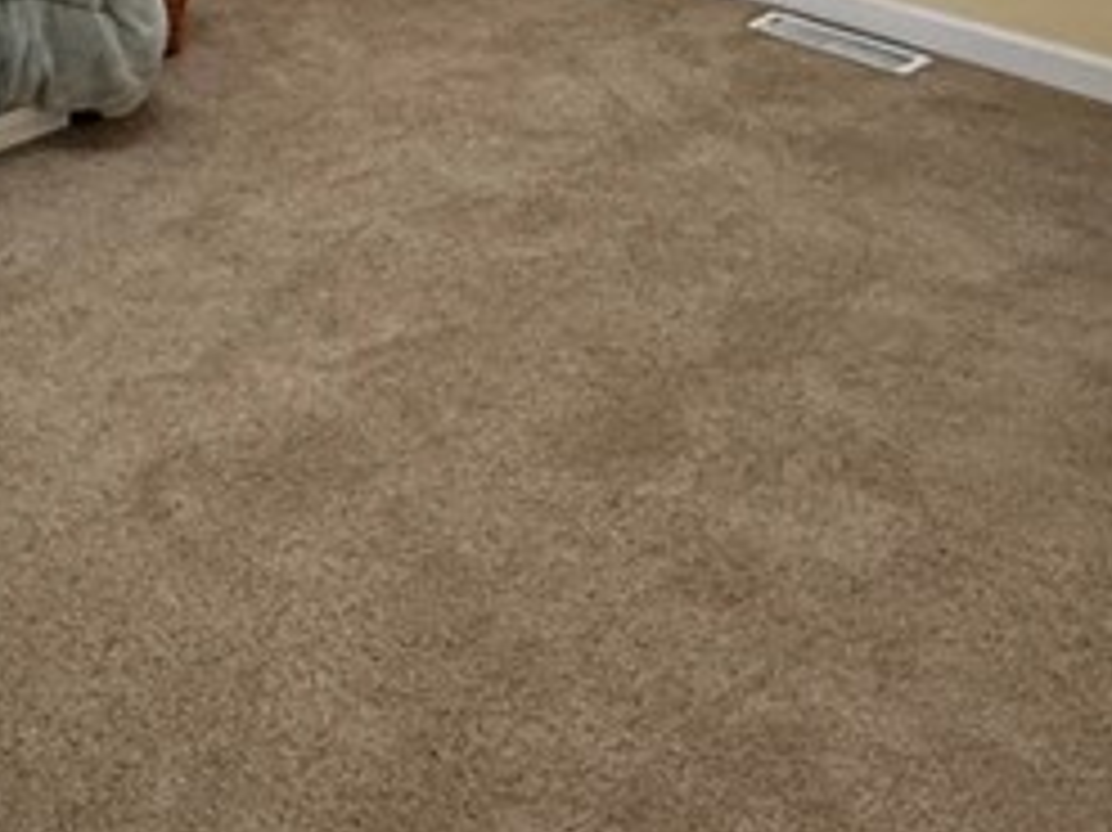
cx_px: -279
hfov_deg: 28.2
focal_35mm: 58
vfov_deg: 22.4
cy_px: -265
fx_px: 1862
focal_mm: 2.22
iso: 640
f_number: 2.2
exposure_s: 1/60
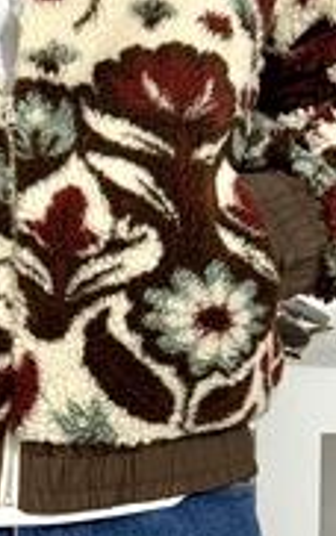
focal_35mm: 130
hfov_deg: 10.0
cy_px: 62
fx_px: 1902
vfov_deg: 15.9
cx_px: 15
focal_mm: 6.76
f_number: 1.78
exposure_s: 1/100
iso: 100
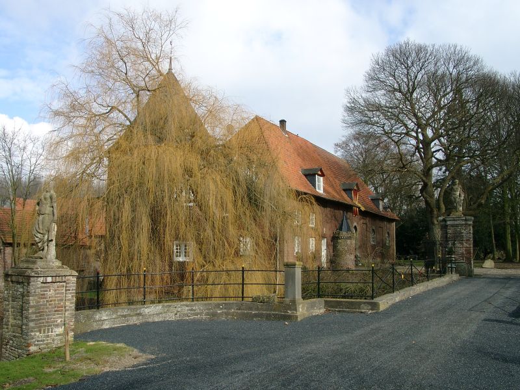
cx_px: 260
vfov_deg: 41.8
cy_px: 195
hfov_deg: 54.0
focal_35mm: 34
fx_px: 511
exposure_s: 1/459
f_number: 4
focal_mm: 7.13
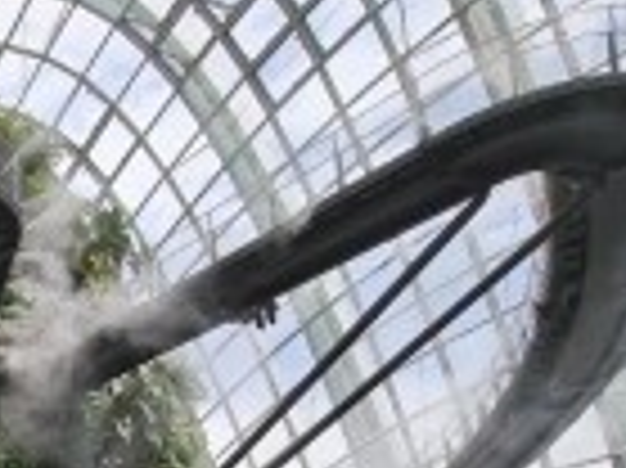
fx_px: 1012
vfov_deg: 20.9
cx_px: -275
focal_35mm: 56
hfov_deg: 26.5
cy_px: 756
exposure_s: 1/882
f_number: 2.2
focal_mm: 2.2
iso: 64
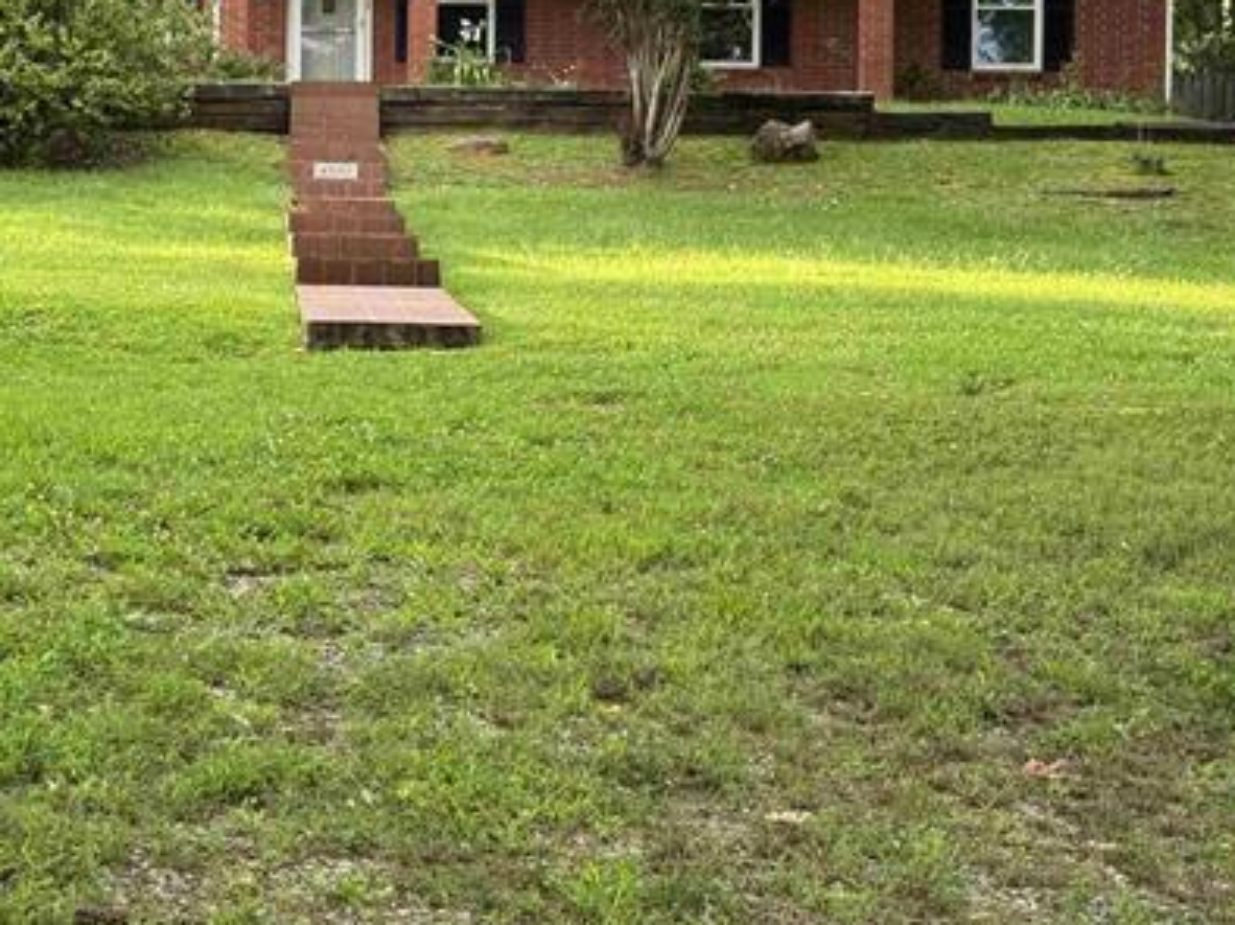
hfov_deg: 24.7
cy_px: 310
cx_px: 276
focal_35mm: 78
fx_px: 2781
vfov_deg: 18.8
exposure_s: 1/121
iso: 50
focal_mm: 6.76
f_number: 1.78
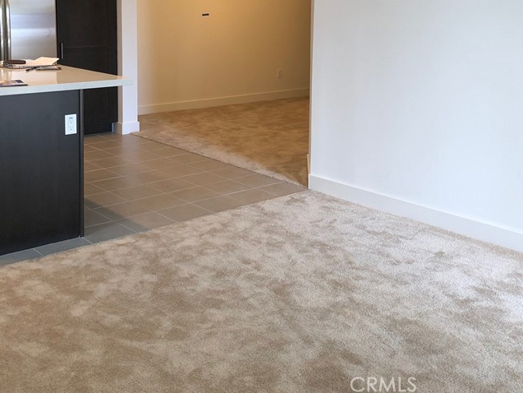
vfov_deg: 31.4
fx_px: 680
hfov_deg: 41.9
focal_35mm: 45
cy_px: 81
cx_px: 220
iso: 20
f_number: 1.8
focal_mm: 4
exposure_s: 1/40
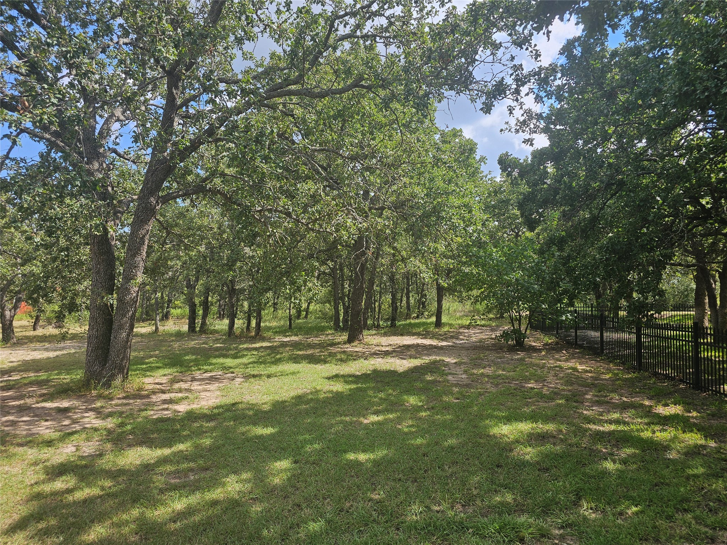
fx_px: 483
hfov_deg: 73.9
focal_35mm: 23
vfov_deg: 58.9
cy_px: 272
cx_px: 364
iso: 10
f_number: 1.7
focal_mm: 6.3
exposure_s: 1/322
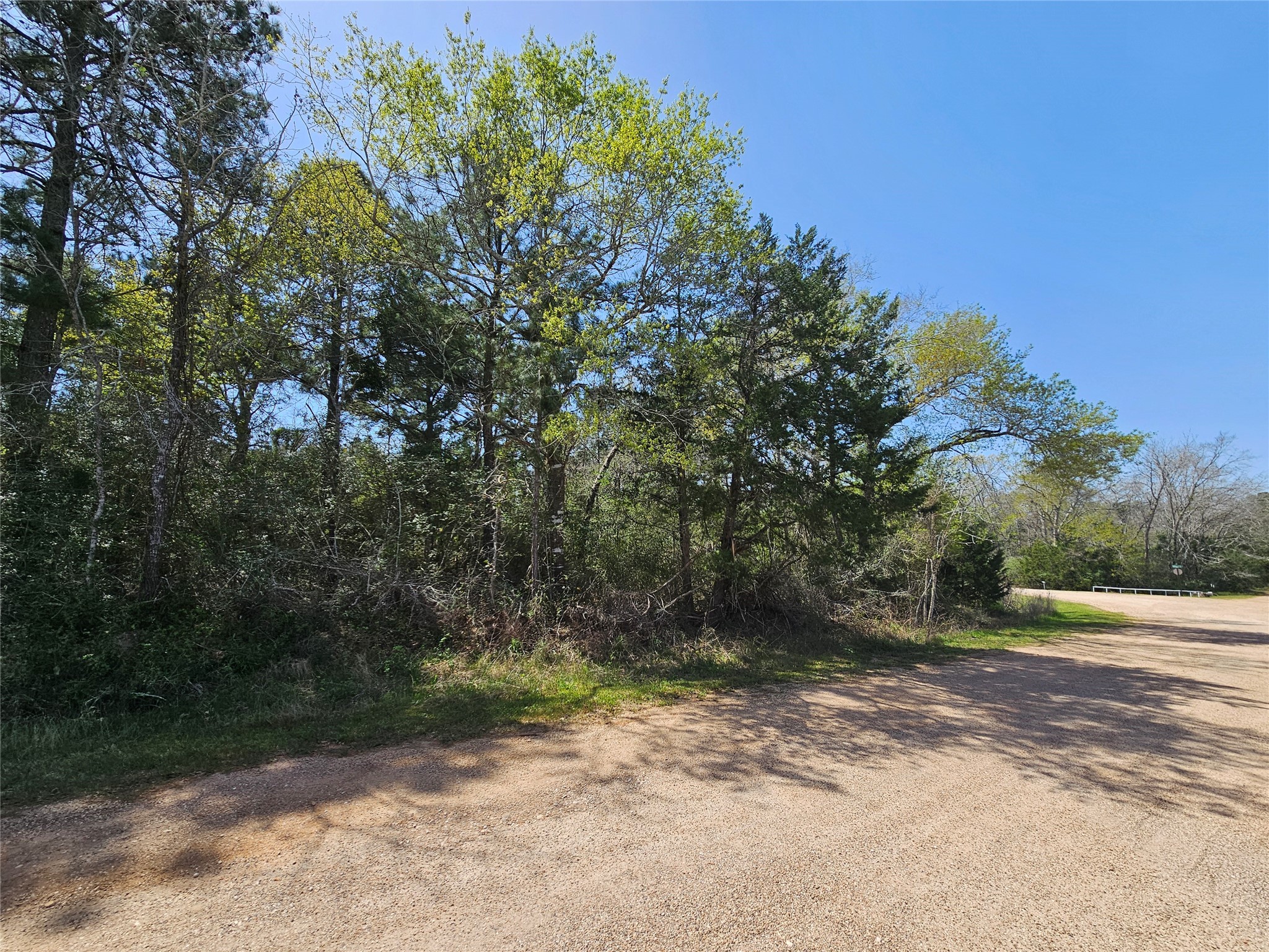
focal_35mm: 13
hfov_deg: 106.2
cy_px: 476
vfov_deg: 89.9
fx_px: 477
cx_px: 634
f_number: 2.2
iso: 50
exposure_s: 1/1437
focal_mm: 2.2
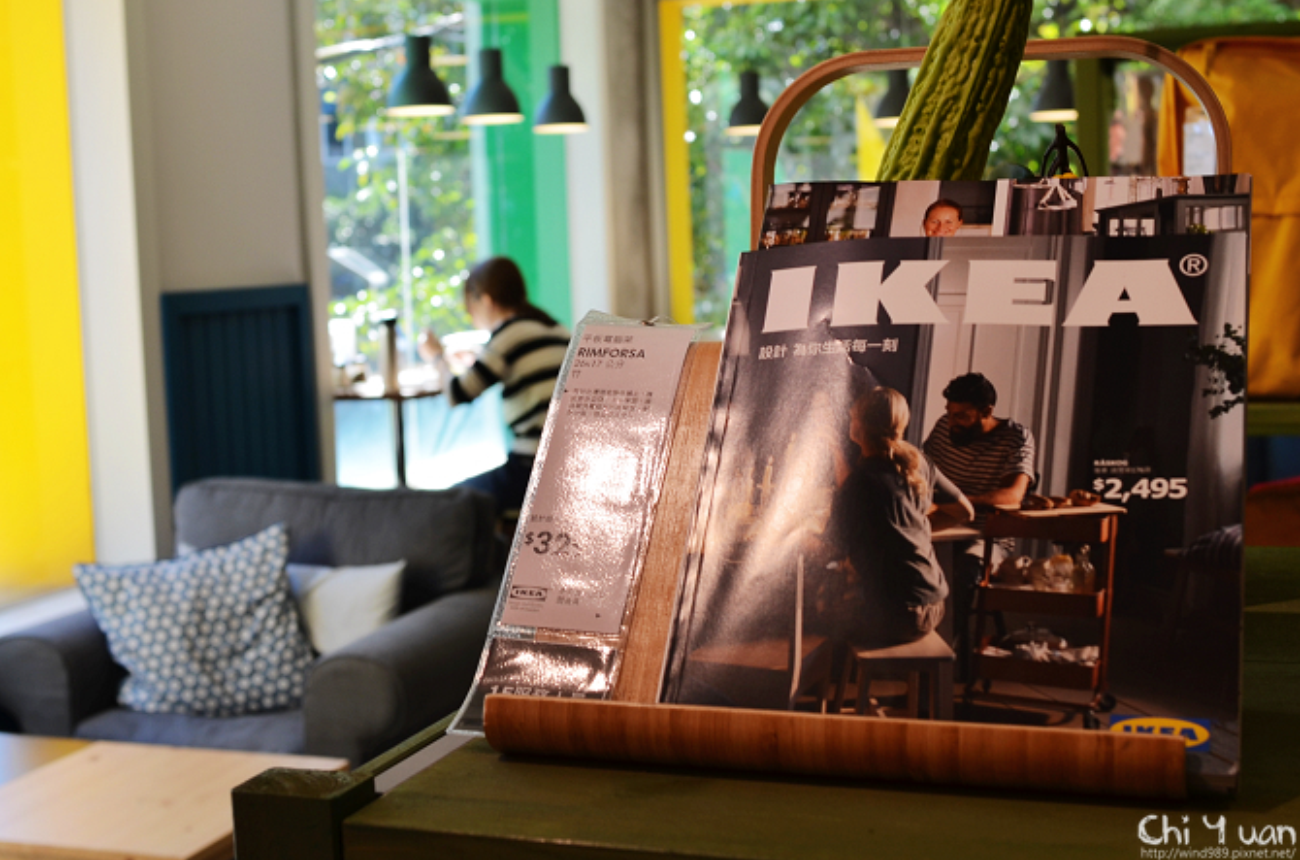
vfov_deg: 28.5
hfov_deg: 42.0
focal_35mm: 47
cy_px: 394
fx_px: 1693
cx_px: 594
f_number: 5.6
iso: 200
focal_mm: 28
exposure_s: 1/125
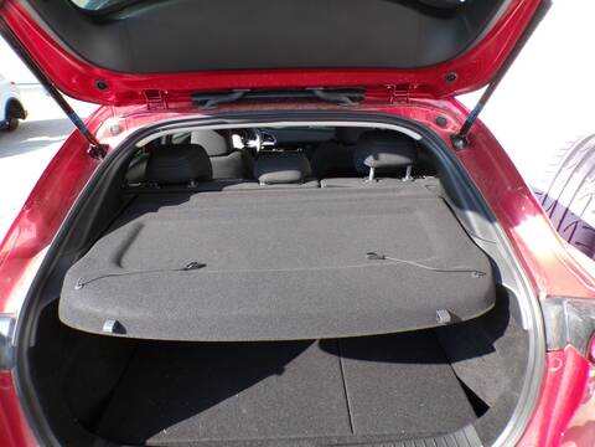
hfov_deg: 71.6
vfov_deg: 56.8
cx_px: 298
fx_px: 413
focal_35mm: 24
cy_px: 224
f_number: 4.4
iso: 100
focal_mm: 4.3
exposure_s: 1/105
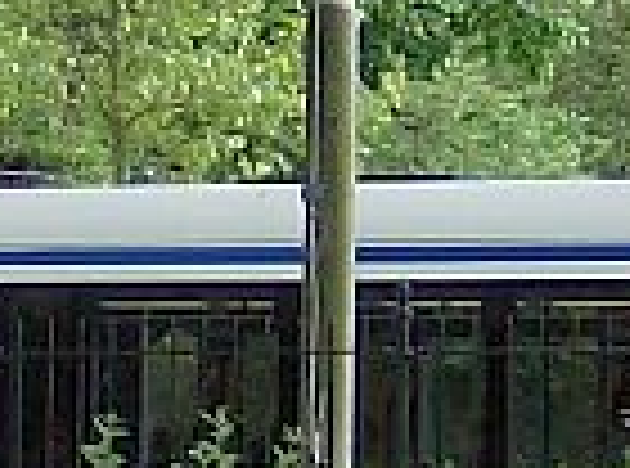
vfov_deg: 5.6
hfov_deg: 7.4
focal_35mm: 263
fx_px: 4770
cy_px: 223
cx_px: -310
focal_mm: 6
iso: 100
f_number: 2.8
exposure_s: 1/305
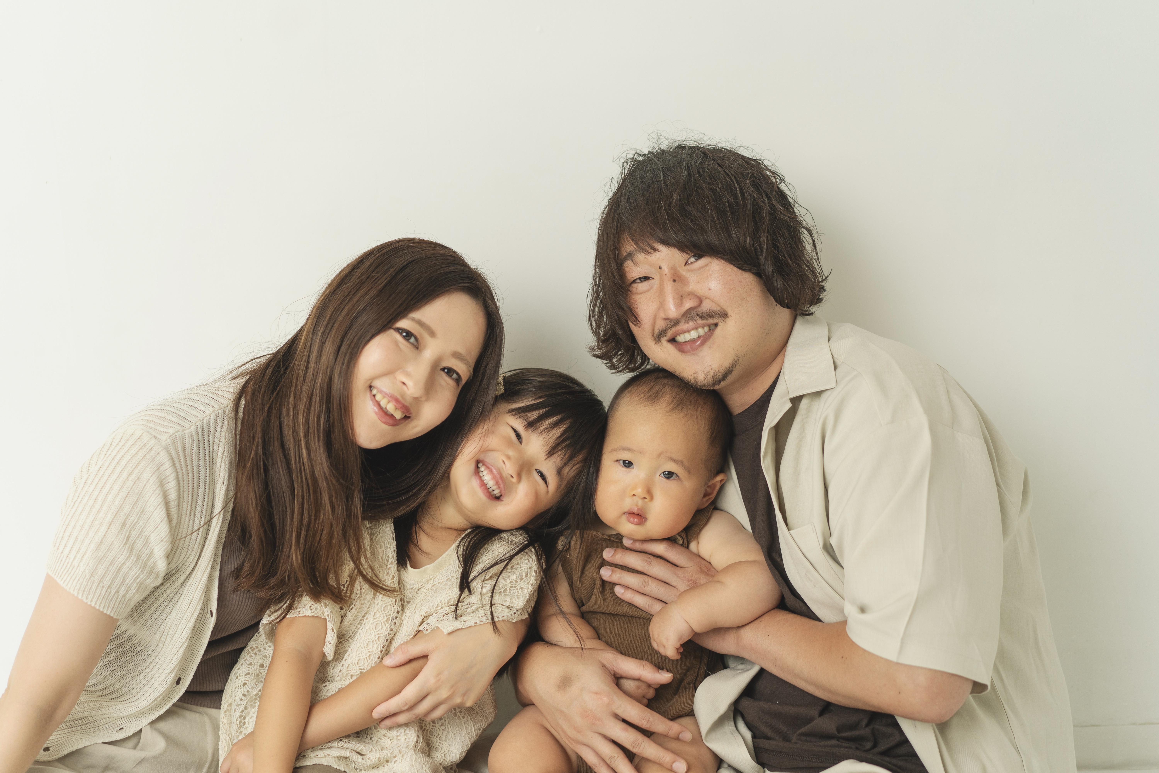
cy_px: 386
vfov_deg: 24.6
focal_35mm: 55
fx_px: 1771
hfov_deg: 36.2
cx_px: 580
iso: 250
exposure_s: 1/250
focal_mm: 55
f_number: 2.5
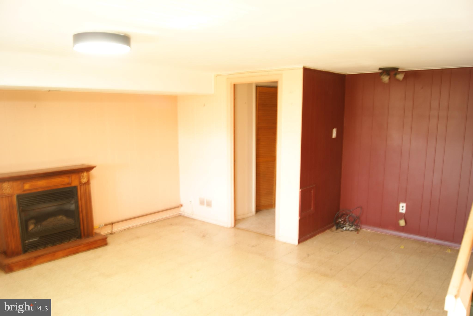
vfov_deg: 48.0
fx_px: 355
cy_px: 158
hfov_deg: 67.3
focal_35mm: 27
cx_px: 236
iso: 100
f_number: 4.5
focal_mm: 18
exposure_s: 1/1.25
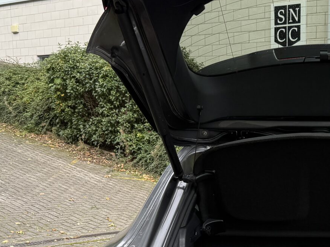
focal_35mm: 70
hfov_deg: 26.5
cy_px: 224
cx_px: 316
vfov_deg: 20.6
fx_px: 667
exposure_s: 1/128
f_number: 1.78
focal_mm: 6.76
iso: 80
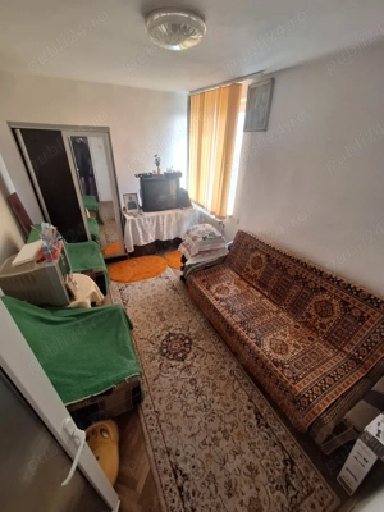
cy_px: 256
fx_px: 192
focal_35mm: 13
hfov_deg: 89.9
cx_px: 192
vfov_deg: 106.2
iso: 64
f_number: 2.2
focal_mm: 1.74
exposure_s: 1/50
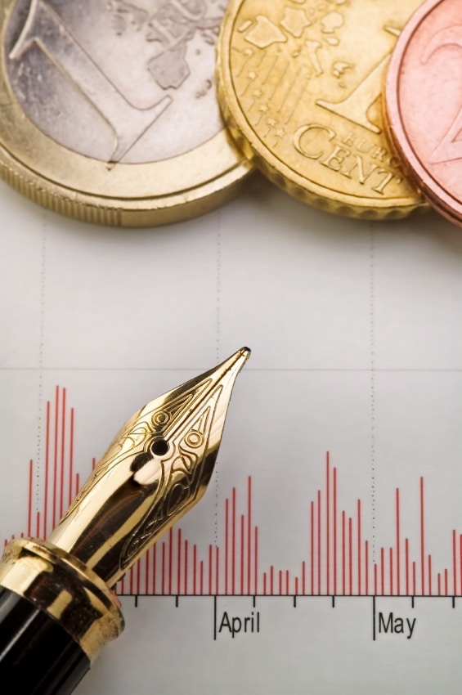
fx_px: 3038
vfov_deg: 13.1
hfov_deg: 8.7
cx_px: 231
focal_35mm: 158
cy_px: 348
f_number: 16
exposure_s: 1/100
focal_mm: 105
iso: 200
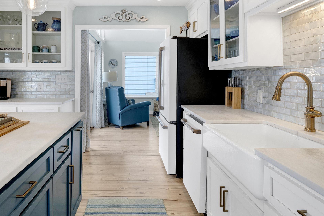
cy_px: 74
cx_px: 132
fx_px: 234
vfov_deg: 48.8
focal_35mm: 26
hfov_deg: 68.8
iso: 400
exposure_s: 1/20
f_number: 11
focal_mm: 16
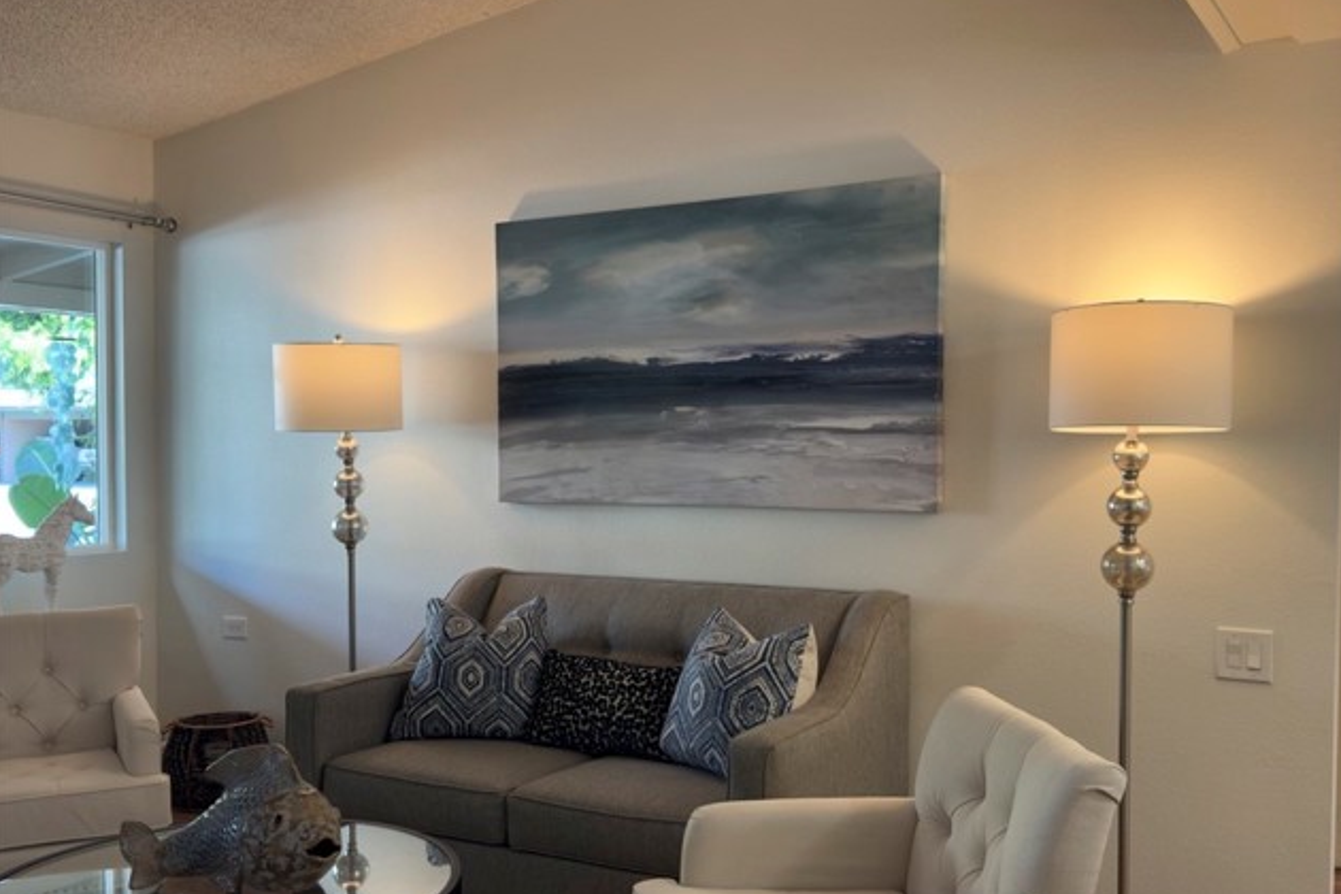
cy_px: 481
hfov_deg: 51.9
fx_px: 1378
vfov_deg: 35.9
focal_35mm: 37
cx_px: 677
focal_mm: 6.76
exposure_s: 1/60
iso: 100
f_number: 1.78
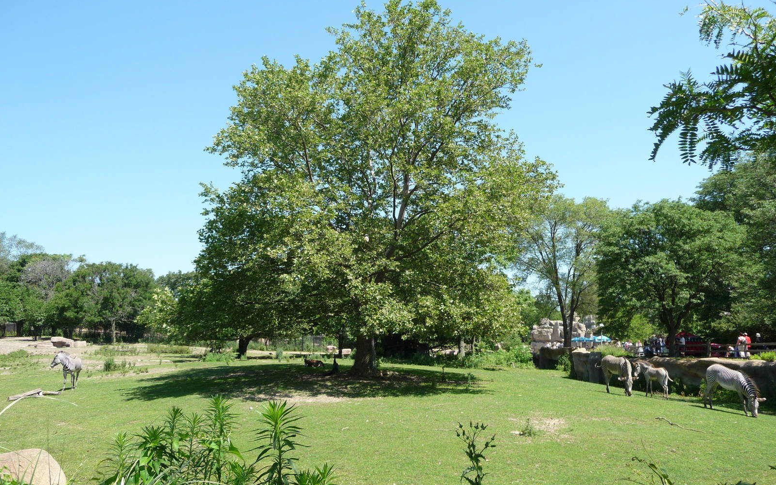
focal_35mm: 34
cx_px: 388
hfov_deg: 56.7
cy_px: 262
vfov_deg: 37.3
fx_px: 719
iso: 100
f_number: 3.5
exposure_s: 1/400
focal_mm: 5.3
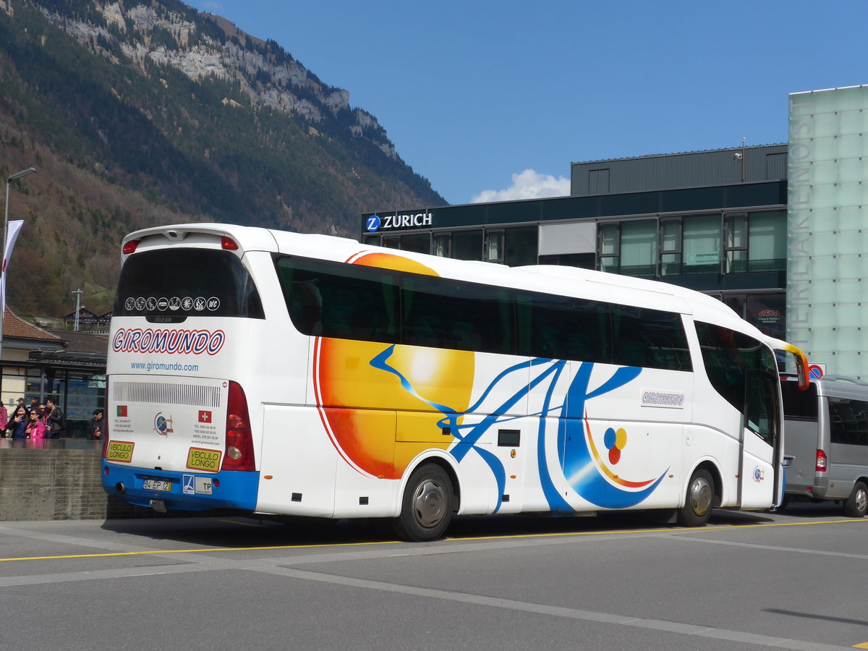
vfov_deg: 23.7
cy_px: 326
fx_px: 1555
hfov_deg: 31.2
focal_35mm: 62
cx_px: 434
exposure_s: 1/2000
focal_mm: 12.7
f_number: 3.7
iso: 80
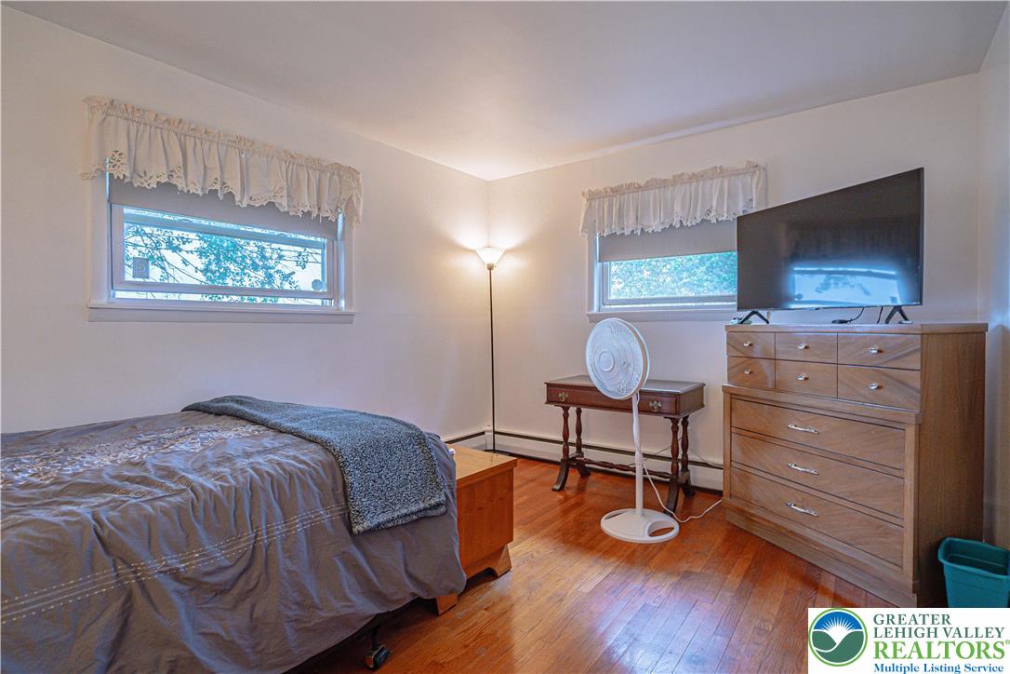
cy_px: 337
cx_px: 505
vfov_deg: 73.7
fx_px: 449
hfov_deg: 96.7
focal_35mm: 16
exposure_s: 1/250
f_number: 4
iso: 1250
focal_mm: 16
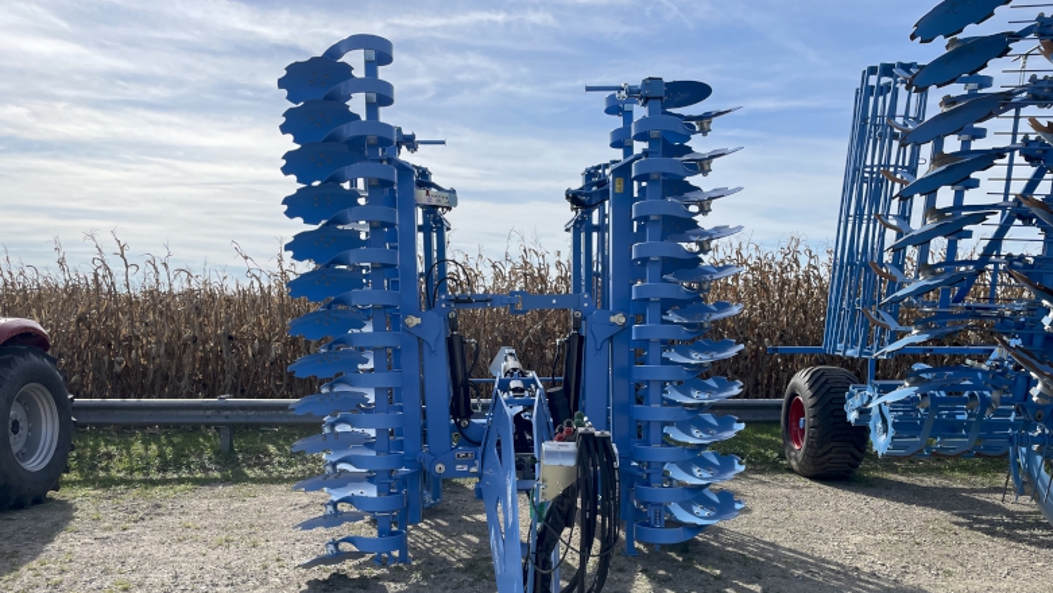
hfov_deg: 66.0
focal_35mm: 29
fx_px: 810
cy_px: 400
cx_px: 522
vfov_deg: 39.7
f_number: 1.6
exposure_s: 1/4132
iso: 32
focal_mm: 4.2
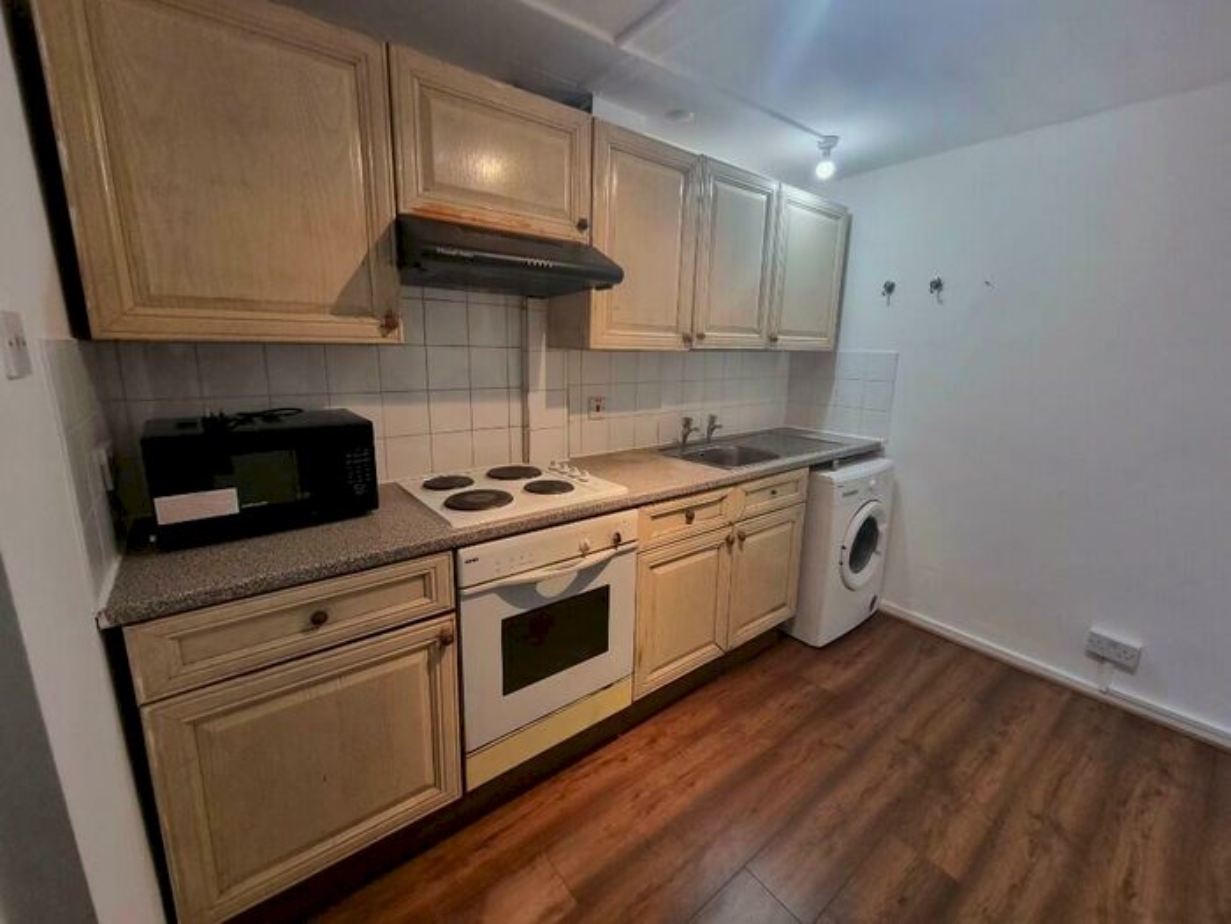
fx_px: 462
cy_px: 462
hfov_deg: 106.2
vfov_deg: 89.9
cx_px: 616
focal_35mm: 13
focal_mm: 2.2
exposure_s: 1/50
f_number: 2.2
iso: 320
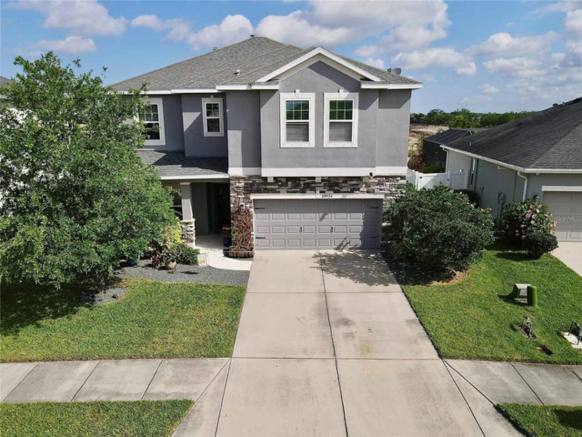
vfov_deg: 56.8
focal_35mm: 24
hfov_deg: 71.6
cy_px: 218
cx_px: 291
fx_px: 404
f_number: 2.8
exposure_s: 1/1000
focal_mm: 4.5
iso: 100
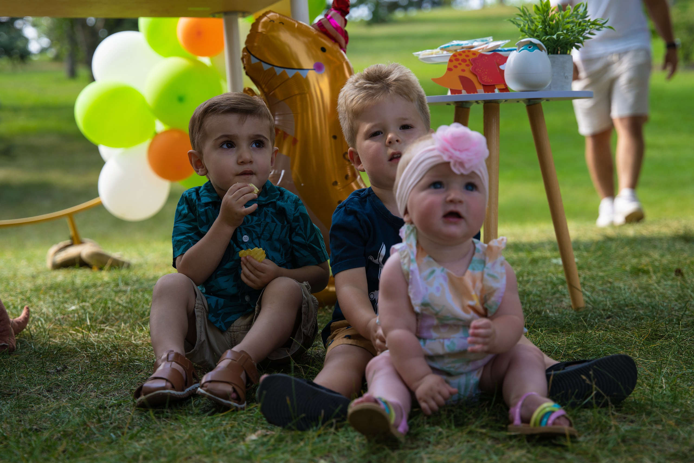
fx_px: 1039
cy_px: 232
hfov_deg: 36.9
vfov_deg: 25.1
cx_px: 347
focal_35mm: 54
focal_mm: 53.9
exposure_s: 1/800
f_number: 2.8
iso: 200
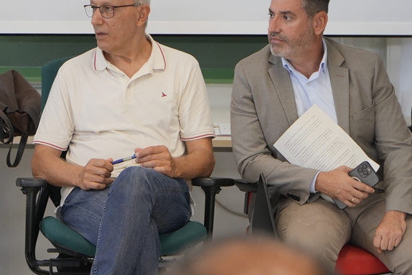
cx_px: 122
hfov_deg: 11.1
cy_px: 55
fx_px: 2118
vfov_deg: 7.4
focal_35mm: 185
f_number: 4
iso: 800
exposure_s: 1/200
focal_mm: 73
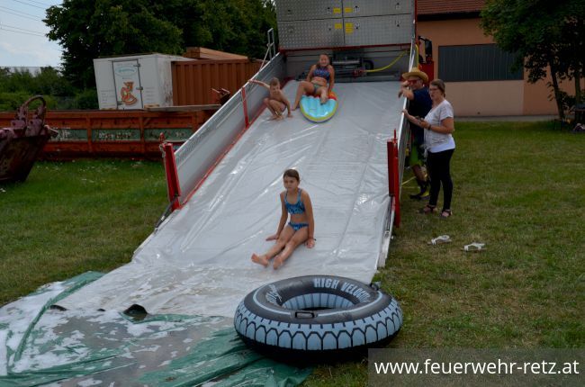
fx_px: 681
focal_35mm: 42
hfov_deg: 46.5
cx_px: 292
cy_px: 194
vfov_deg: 31.7
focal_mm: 28
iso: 100
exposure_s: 1/320
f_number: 9
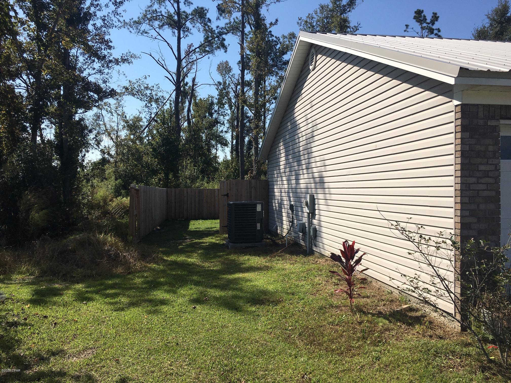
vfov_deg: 48.2
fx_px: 428
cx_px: 256
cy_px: 192
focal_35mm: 29
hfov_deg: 61.7
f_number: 2.2
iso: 25
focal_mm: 4.15
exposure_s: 1/2404
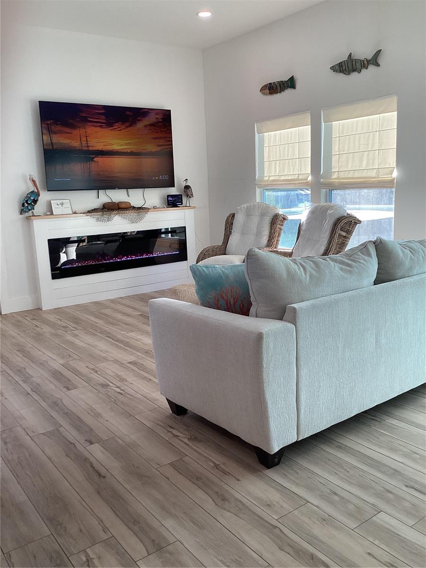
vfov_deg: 58.4
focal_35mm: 31
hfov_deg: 45.4
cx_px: 213
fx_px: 509
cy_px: 284
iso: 64
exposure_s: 1/120
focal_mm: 3.3
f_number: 2.4
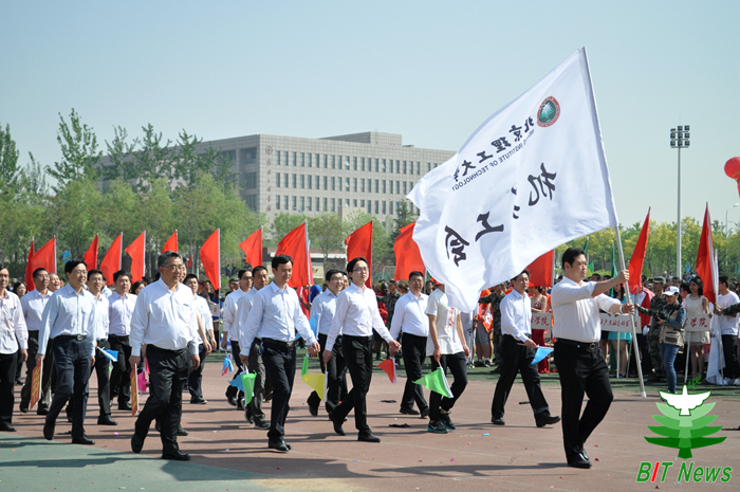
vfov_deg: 20.1
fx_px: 1386
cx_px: 370
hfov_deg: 29.9
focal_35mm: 68
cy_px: 246
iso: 800
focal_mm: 45
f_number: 5.3
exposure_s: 1/2500
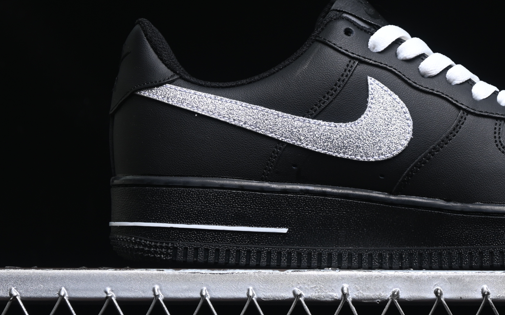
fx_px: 1761
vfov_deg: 10.2
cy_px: 95
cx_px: 396
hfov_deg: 16.2
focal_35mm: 128
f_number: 6.3
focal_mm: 50
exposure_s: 1/60
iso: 160
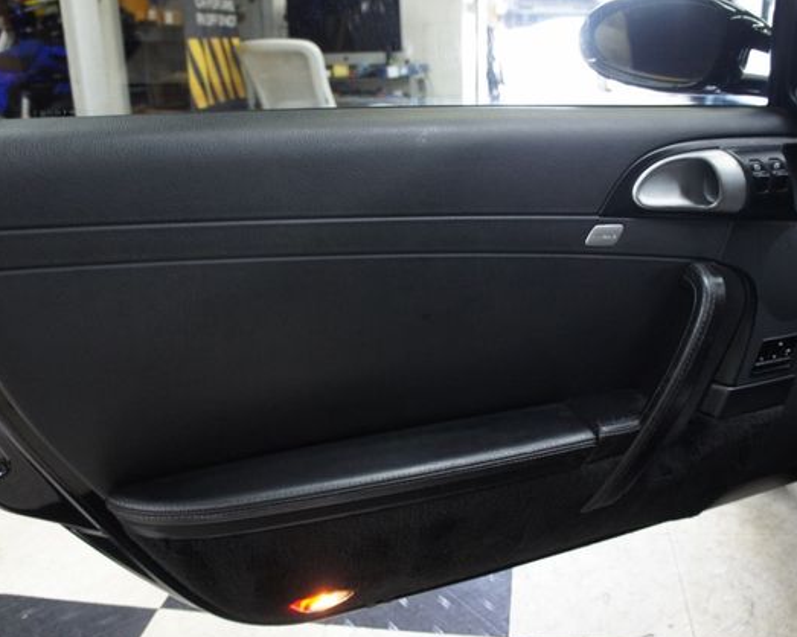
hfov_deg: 56.9
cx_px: 459
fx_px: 731
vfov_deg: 47.1
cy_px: 322
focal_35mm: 31
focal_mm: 18
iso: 800
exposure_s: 1/30
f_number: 3.5
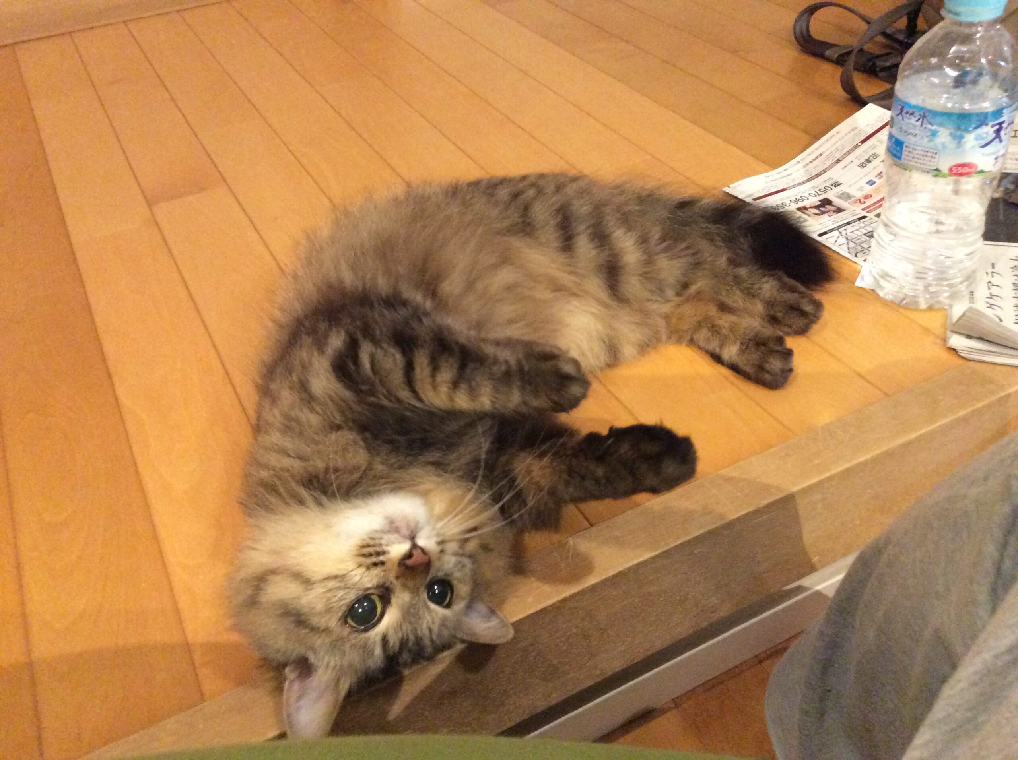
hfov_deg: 56.9
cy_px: 380
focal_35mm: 32
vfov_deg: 44.1
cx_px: 509
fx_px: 940
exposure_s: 1/15
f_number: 2.4
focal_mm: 3.3
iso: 500
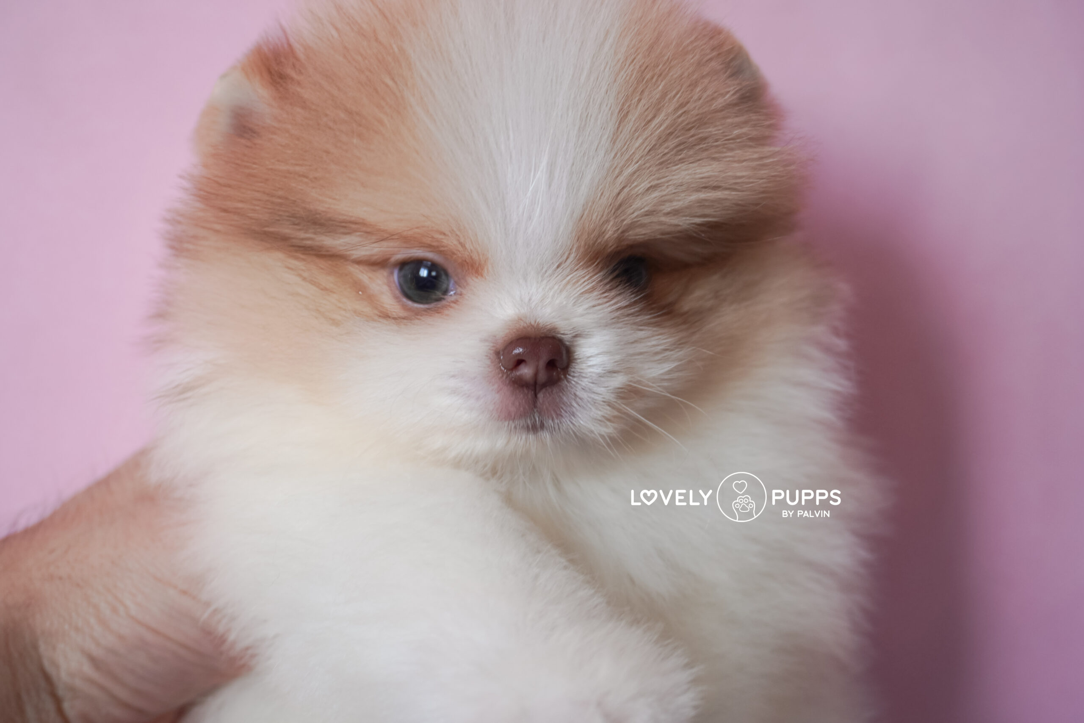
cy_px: 362
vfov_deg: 30.9
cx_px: 542
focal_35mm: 44
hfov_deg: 45.0
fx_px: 1310
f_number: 4.5
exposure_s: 1/60
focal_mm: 29
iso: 125
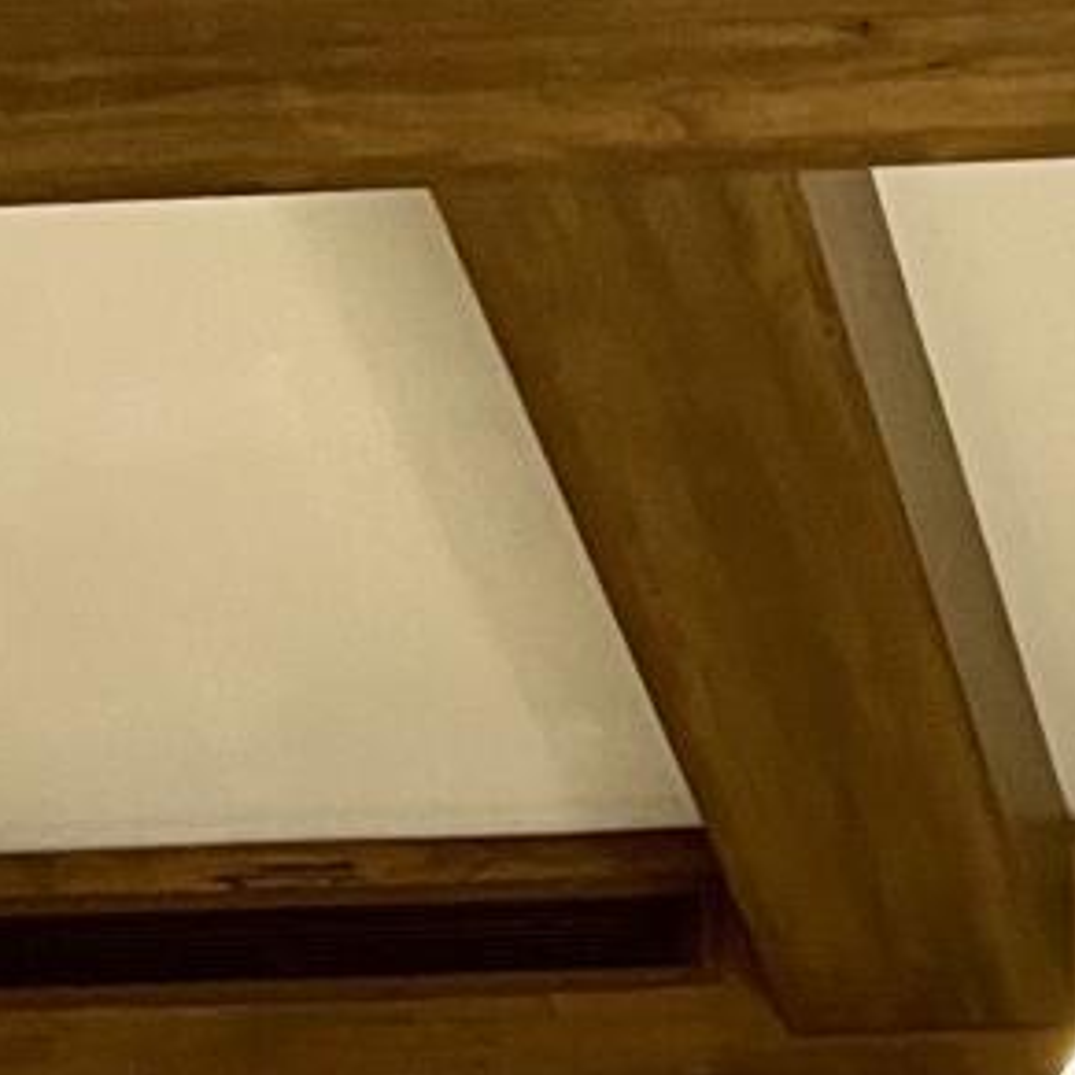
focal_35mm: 158
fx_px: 5551
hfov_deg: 10.5
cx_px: 1806
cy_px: 3480
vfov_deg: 8.7
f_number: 1.6
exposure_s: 1/60
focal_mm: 4.2
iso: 160
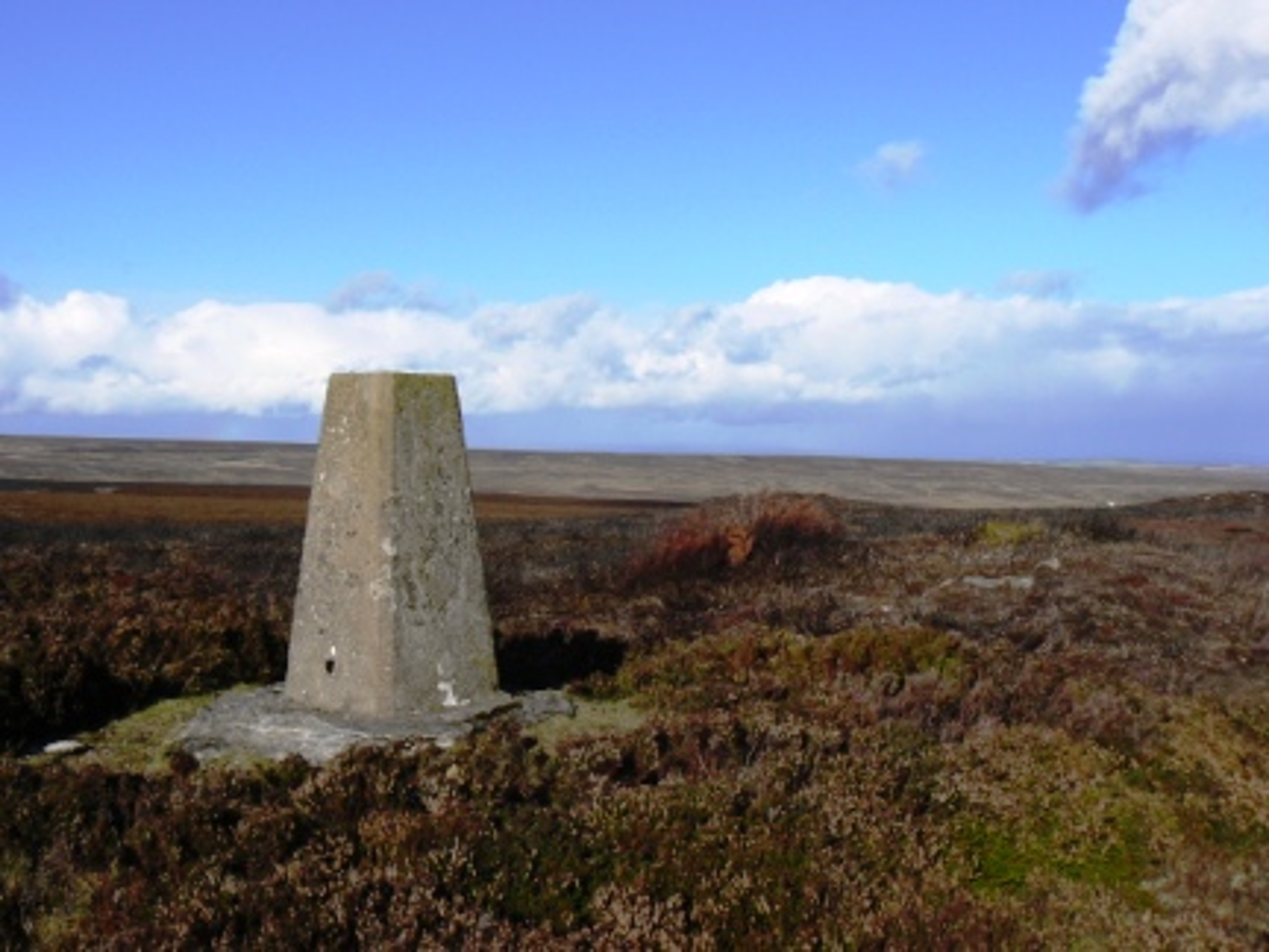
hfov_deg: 51.4
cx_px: 634
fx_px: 1320
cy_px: 476
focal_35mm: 36
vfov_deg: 39.7
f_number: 5.6
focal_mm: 6
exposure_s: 1/1000
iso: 100
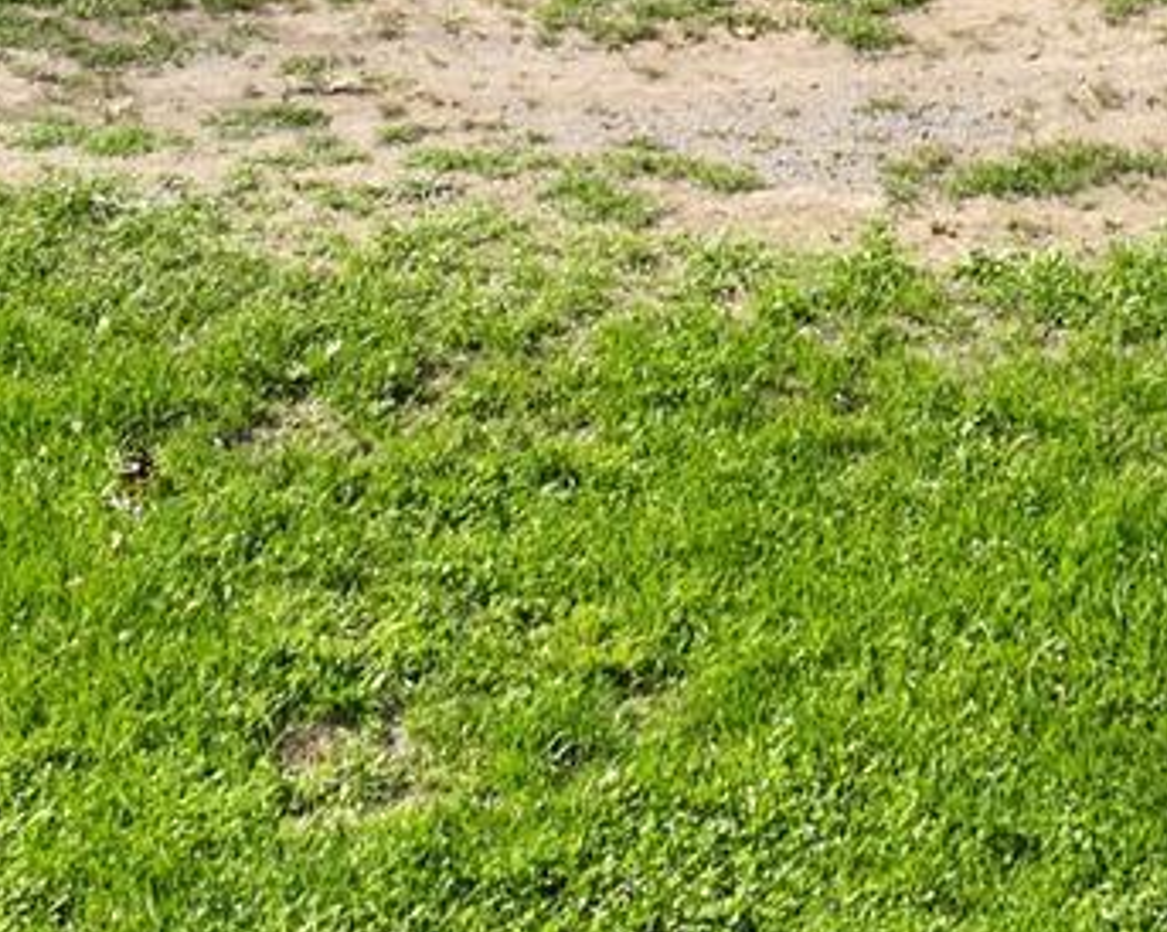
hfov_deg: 13.2
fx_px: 4833
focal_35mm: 140
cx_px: 1558
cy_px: -531
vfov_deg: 10.6
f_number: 2.8
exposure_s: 1/1250
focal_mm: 12.29
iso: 100
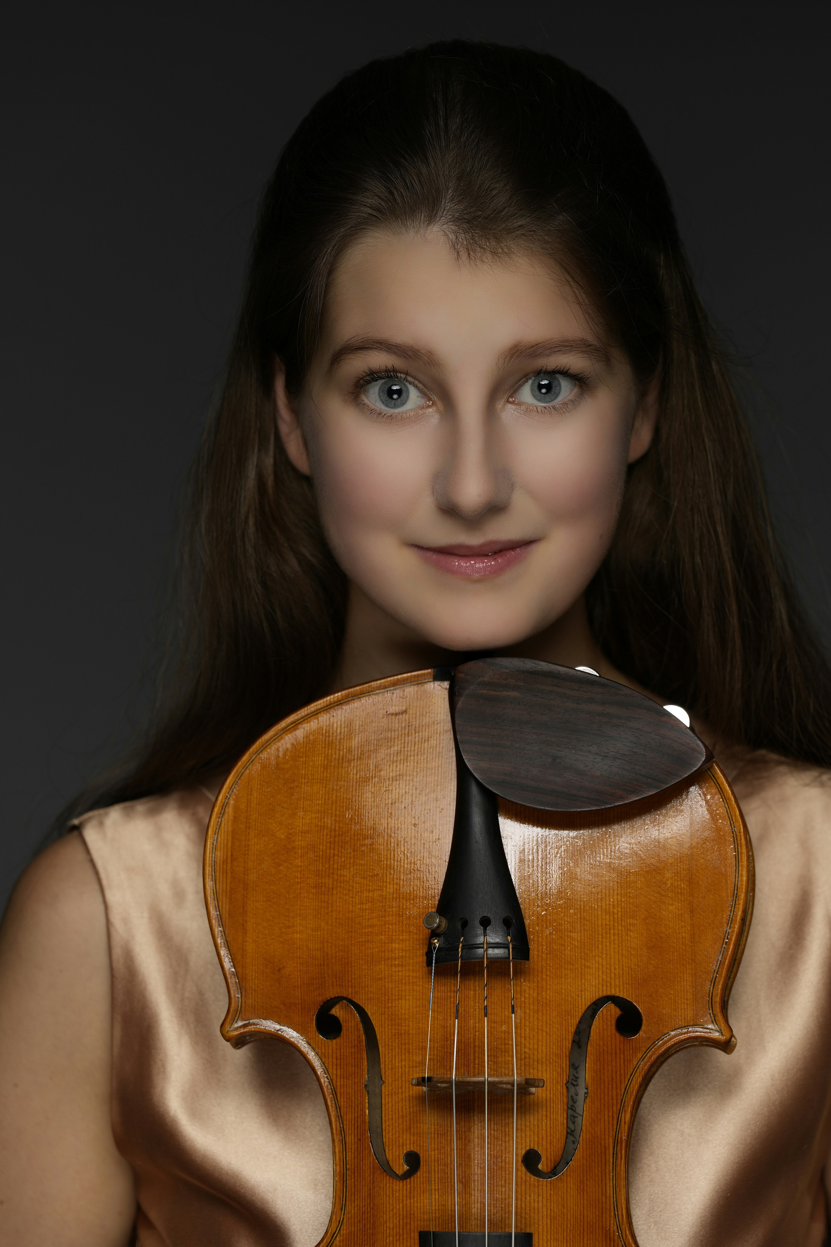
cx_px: 416
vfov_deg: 13.3
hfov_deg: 8.9
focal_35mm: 154
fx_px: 5332
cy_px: 624
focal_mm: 154
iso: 100
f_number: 5
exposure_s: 1/100
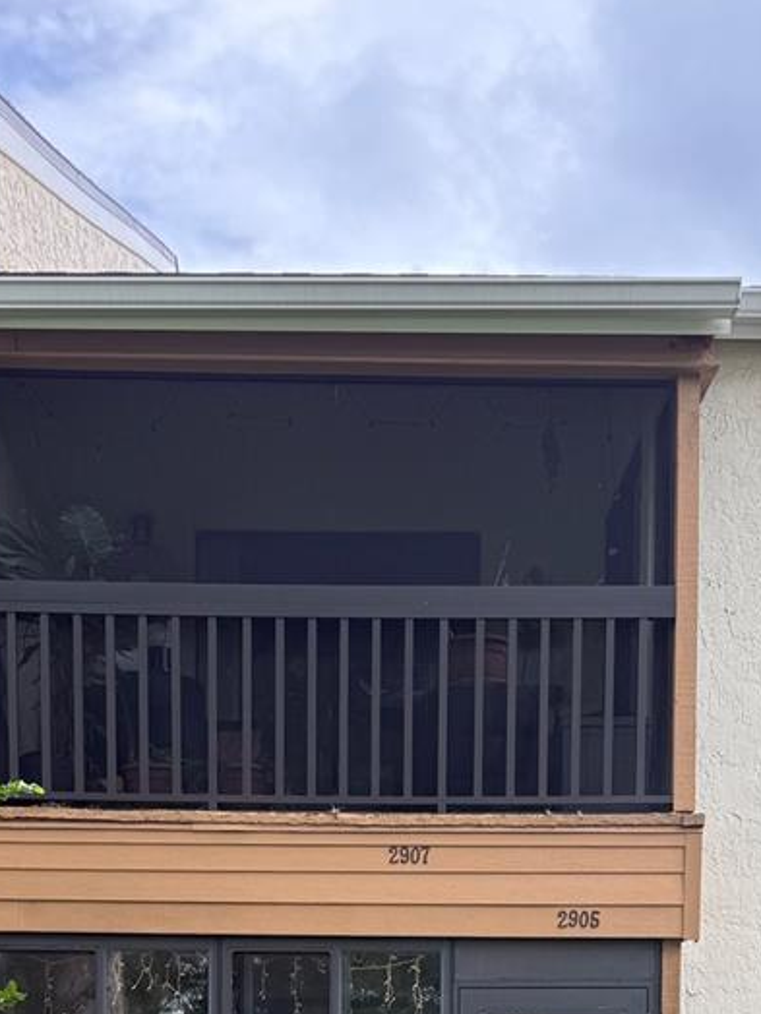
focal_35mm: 55
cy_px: 1082
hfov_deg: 26.6
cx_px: 354
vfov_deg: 31.5
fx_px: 1612
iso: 80
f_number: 1.78
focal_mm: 6.76
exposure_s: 1/589
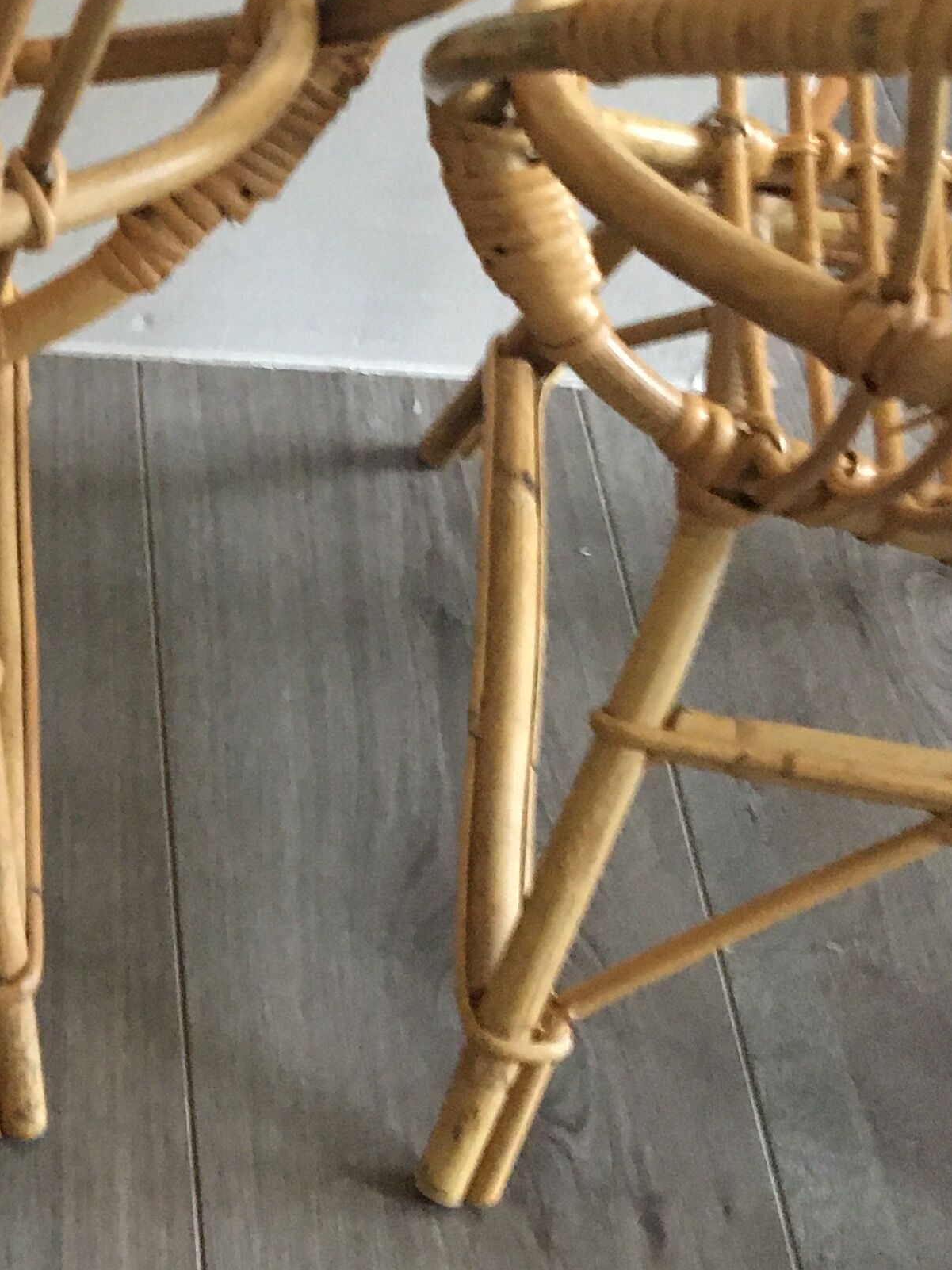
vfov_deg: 26.7
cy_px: 548
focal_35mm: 73
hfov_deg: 19.0
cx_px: -210
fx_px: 2678
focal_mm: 4.15
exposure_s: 1/20
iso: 200
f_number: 2.2
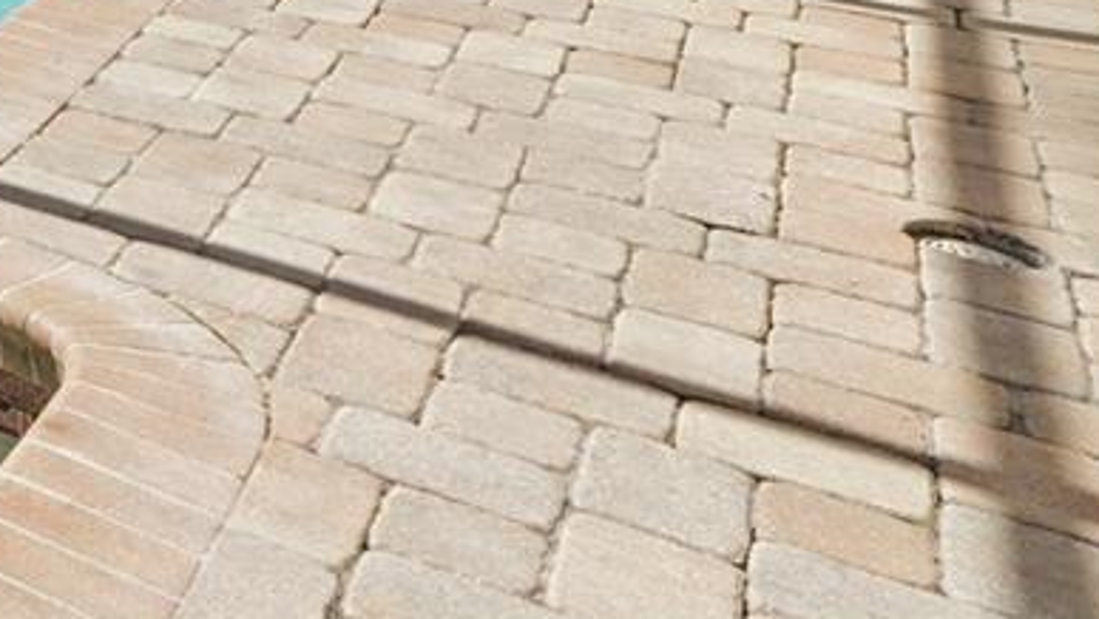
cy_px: -525
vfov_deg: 15.6
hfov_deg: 21.5
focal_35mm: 65
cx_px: -860
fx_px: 1895
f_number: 8
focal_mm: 10
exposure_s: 1/500
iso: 400
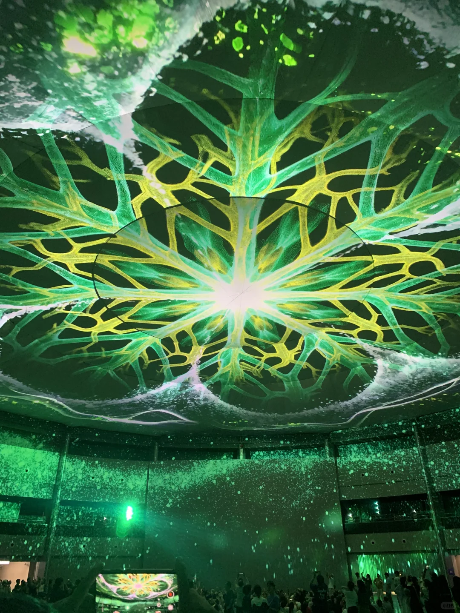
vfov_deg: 67.3
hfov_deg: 53.1
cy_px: 306
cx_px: 230
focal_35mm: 26
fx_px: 461
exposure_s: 1/50
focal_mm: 4.25
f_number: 1.8
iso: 320
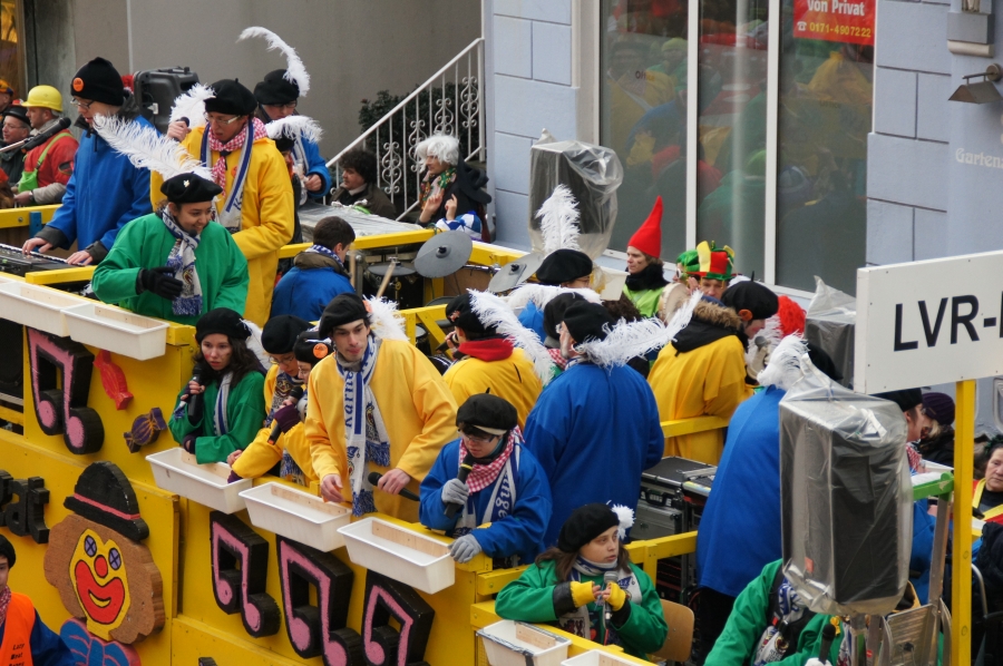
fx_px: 3757
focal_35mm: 135
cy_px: 333
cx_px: 502
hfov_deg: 15.2
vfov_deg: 10.1
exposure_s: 1/160
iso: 800
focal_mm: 90
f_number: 5.6
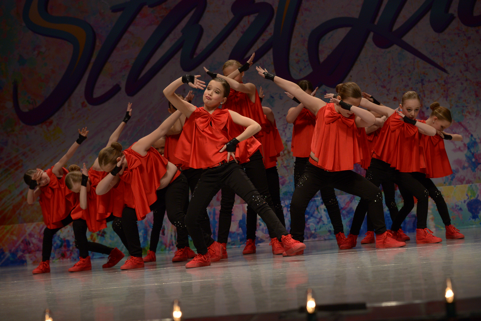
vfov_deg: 19.5
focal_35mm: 70
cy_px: 160
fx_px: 935
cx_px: 240
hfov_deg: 28.8
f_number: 5
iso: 1600
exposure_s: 1/1000
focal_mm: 70
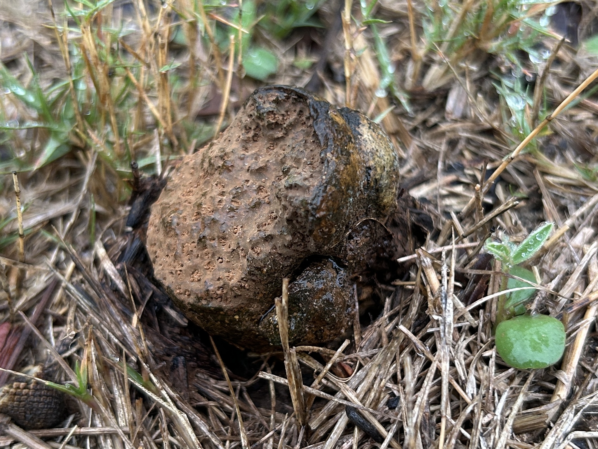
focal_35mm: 26
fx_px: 449
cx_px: 299
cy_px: 224
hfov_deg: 67.3
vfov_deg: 53.1
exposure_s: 1/65
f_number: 1.5
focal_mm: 5.7
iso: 125
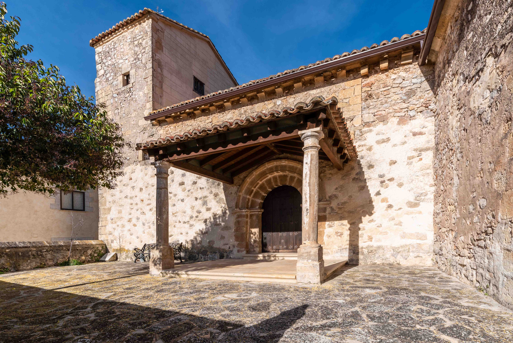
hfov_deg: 100.4
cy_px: 172
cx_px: 256
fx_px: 214
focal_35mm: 15
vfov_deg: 77.4
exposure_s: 1/640
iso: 250
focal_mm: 15
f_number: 8
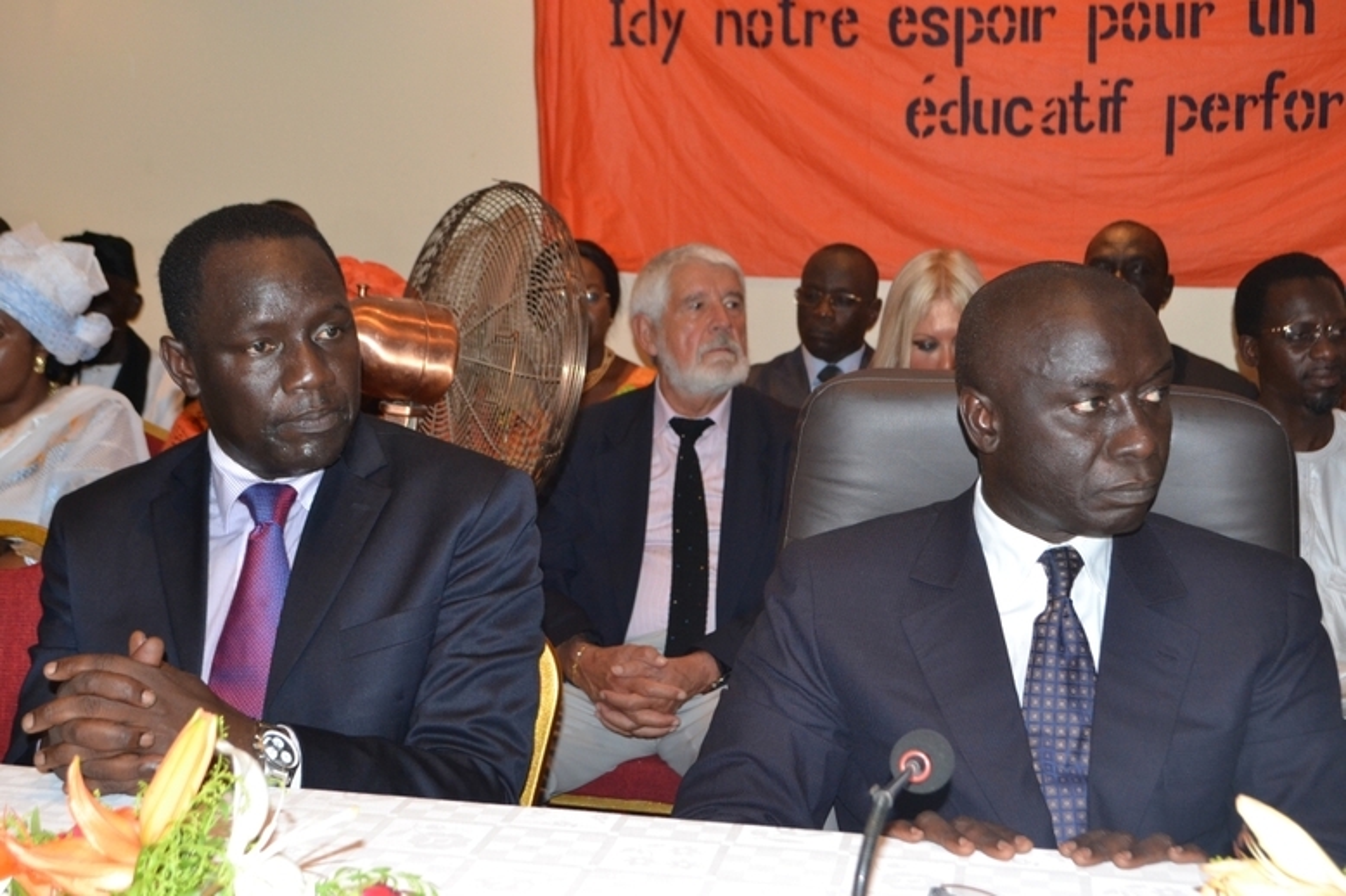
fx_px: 1906
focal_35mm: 51
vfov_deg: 26.5
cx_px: 673
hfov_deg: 38.9
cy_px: 448
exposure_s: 1/60
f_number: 5.6
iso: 1600
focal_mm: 34
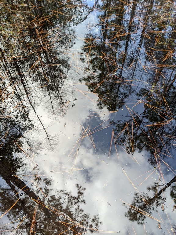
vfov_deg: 65.3
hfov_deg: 51.4
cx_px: 88
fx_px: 183
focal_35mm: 27
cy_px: 118
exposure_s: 1/164
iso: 60
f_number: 1.8
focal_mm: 4.44
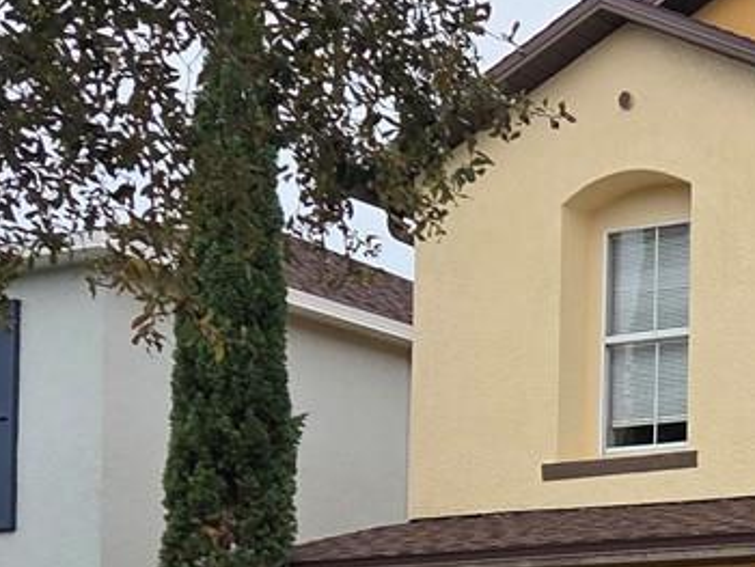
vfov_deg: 13.2
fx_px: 2292
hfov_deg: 16.8
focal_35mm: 105
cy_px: 899
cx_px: 1165
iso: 80
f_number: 1.8
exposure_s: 1/1465
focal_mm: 5.4
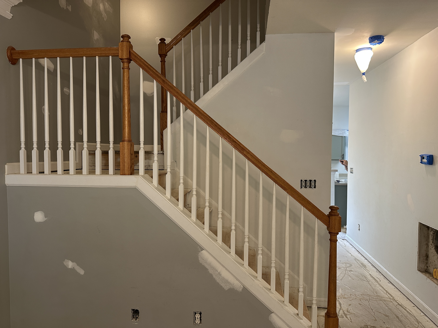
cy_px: 164
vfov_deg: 56.8
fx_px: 304
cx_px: 219
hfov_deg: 71.6
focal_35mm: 24
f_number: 1.78
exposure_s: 1/60
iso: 200
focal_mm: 6.86
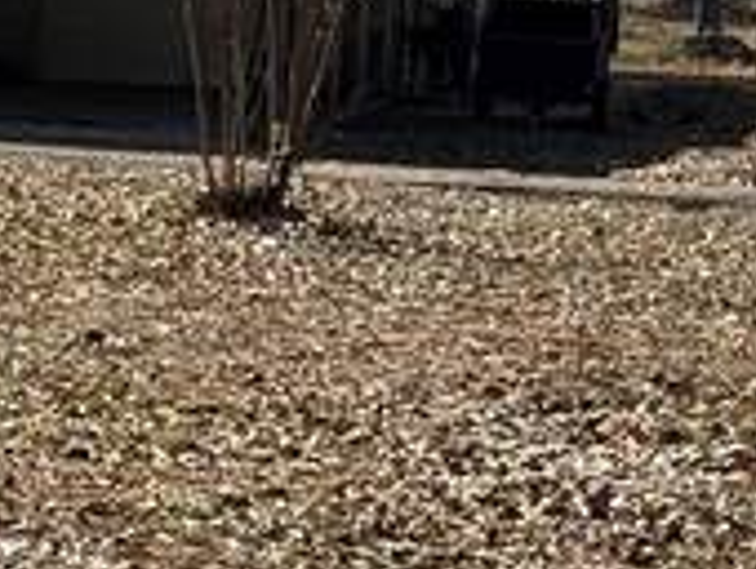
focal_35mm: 271
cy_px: 187
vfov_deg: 5.5
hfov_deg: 7.2
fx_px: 5927
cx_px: -369
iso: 64
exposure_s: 1/4098
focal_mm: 6.76
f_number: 1.78
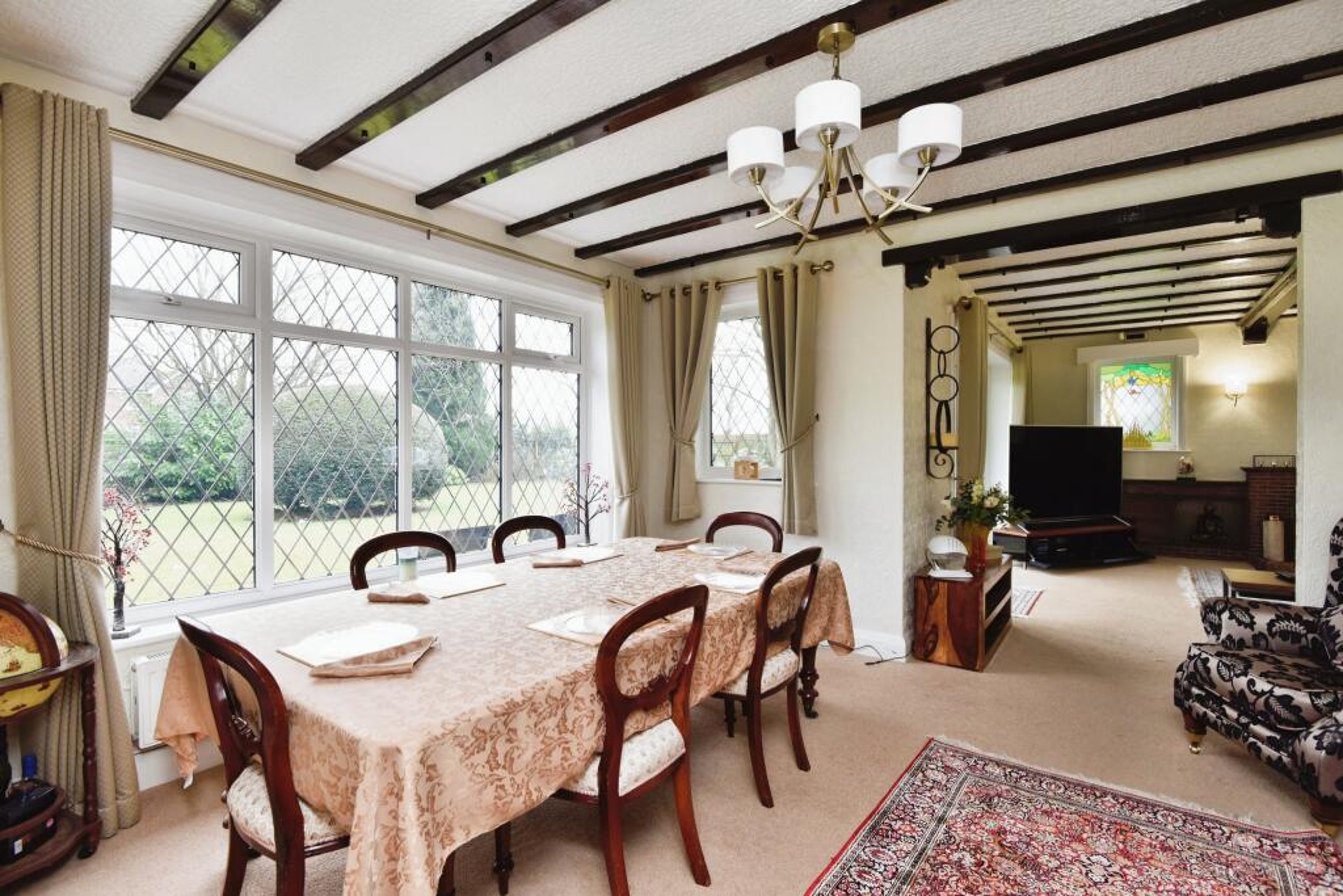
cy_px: 448
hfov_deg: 96.7
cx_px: 672
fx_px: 597
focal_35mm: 16
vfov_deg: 73.8
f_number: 7.1
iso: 500
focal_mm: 16
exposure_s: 1/40
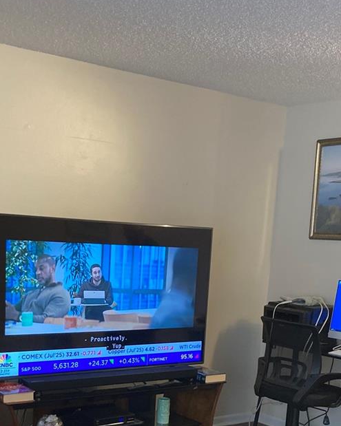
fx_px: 669
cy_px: 350
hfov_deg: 28.5
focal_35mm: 53
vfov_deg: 34.1
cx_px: 123
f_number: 1.8
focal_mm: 3.99
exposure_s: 1/60
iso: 250
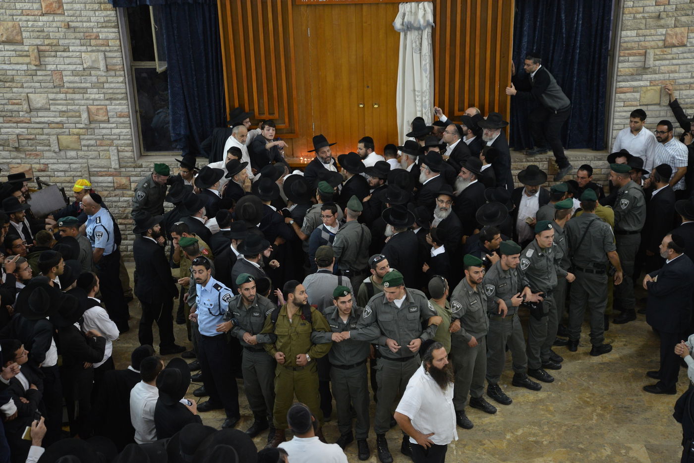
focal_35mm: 56
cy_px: 232
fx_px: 1080
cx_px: 347
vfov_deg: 24.2
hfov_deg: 35.6
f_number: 4.5
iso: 1600
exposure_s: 1/80
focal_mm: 56
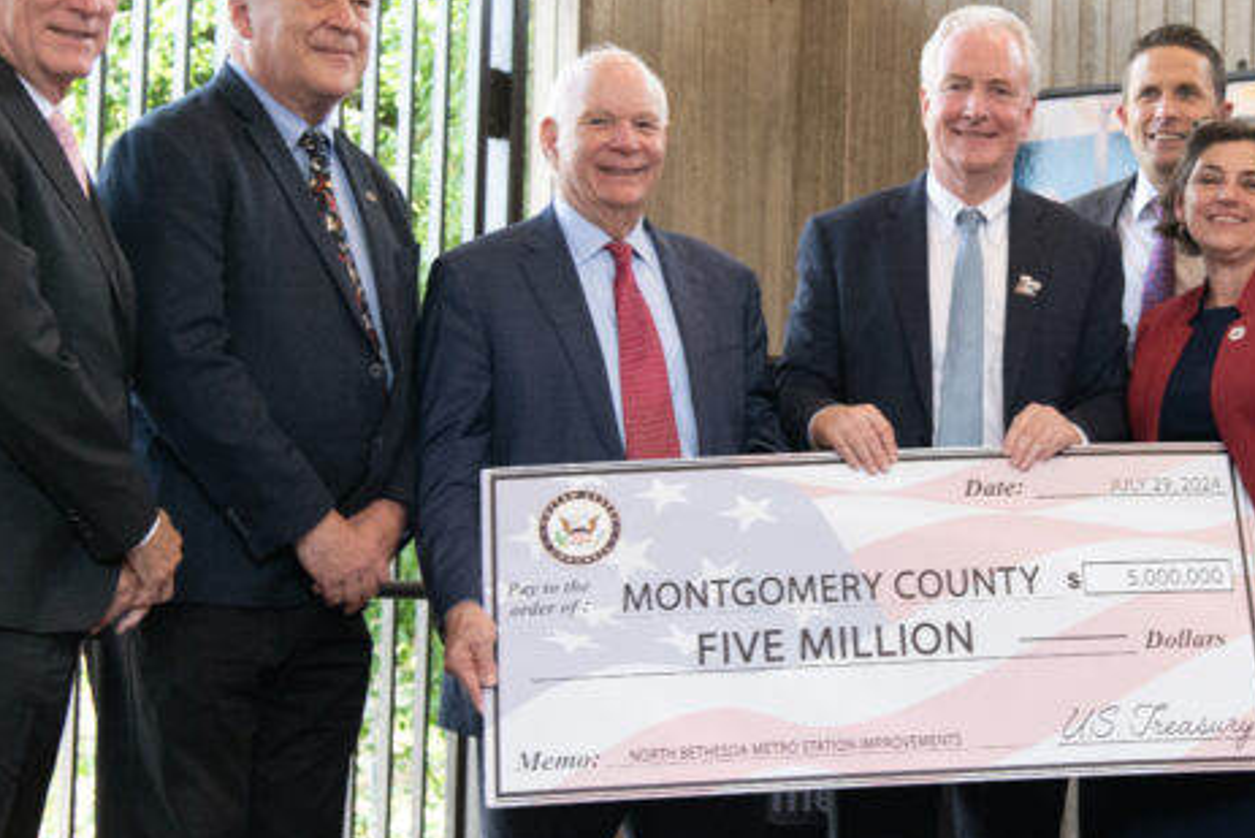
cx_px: 968
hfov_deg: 23.9
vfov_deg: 16.3
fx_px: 2929
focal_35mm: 84
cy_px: 454
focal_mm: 38
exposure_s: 1/250
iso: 1600
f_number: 4.5
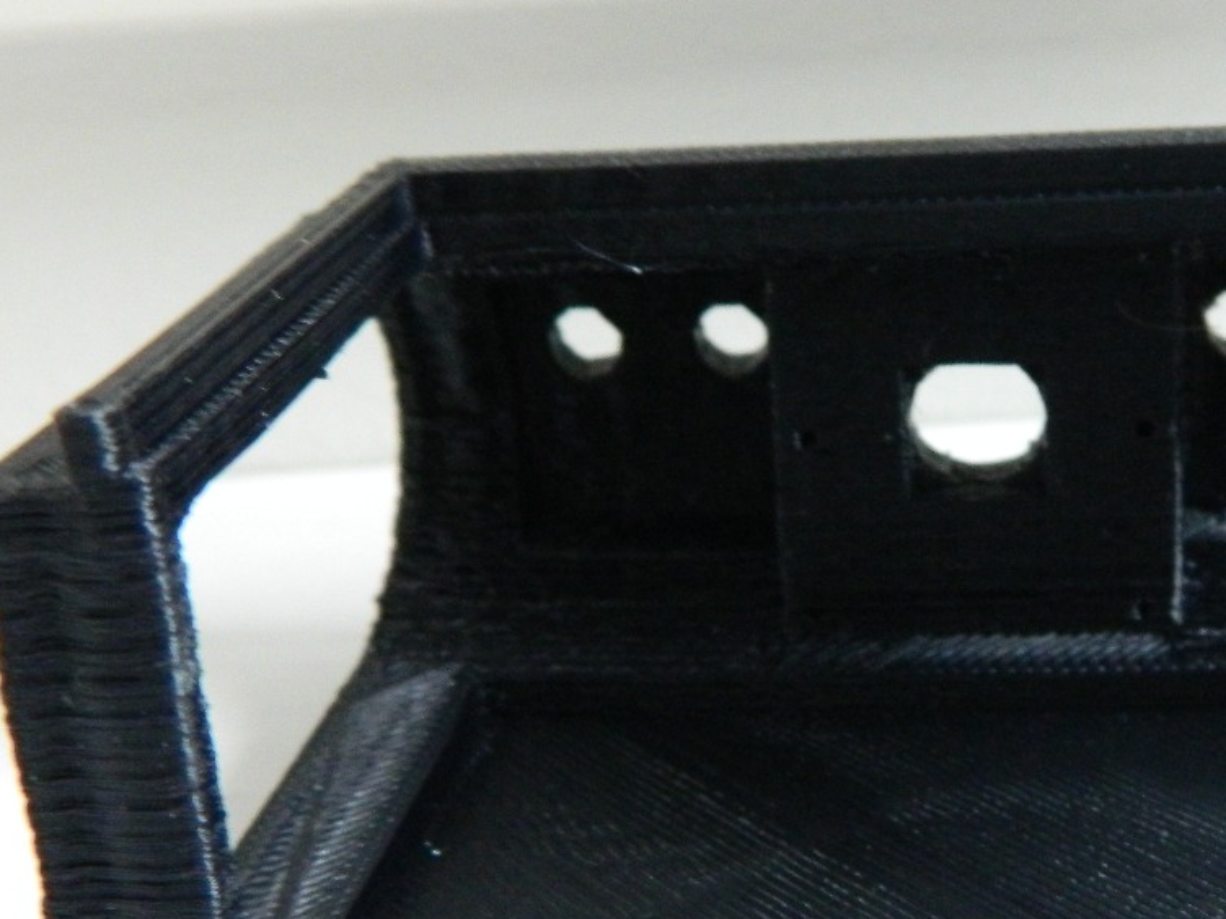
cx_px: 926
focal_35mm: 67
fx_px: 2373
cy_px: 582
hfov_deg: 28.5
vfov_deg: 21.9
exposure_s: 1/25
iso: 400
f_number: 3.3
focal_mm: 6.2
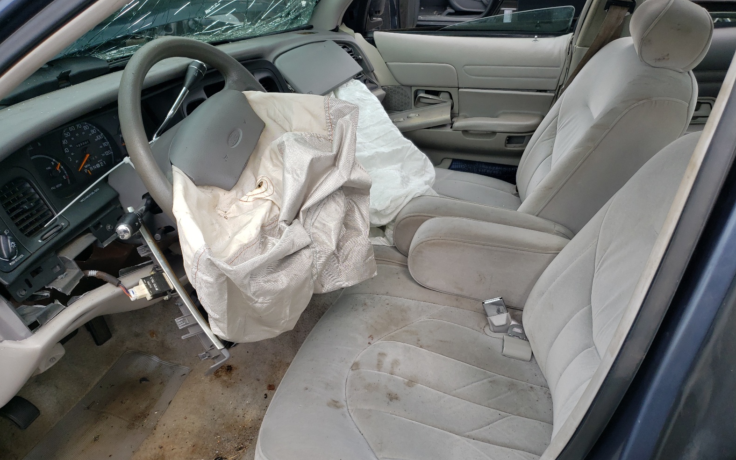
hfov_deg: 66.5
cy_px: 272
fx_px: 562
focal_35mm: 28
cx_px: 365
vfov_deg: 44.3
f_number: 1.5
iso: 50
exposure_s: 1/1000
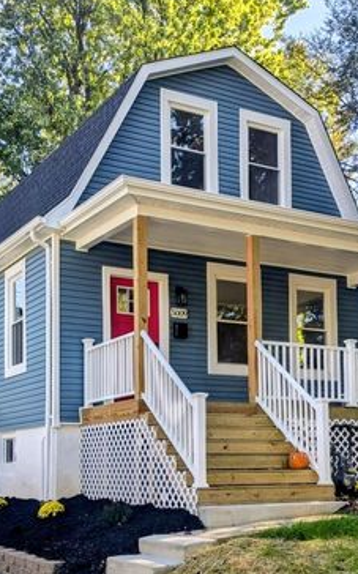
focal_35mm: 35
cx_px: 183
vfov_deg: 55.3
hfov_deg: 36.2
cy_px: 281
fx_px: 547
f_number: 1.85
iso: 42
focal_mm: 6.81
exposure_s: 1/435
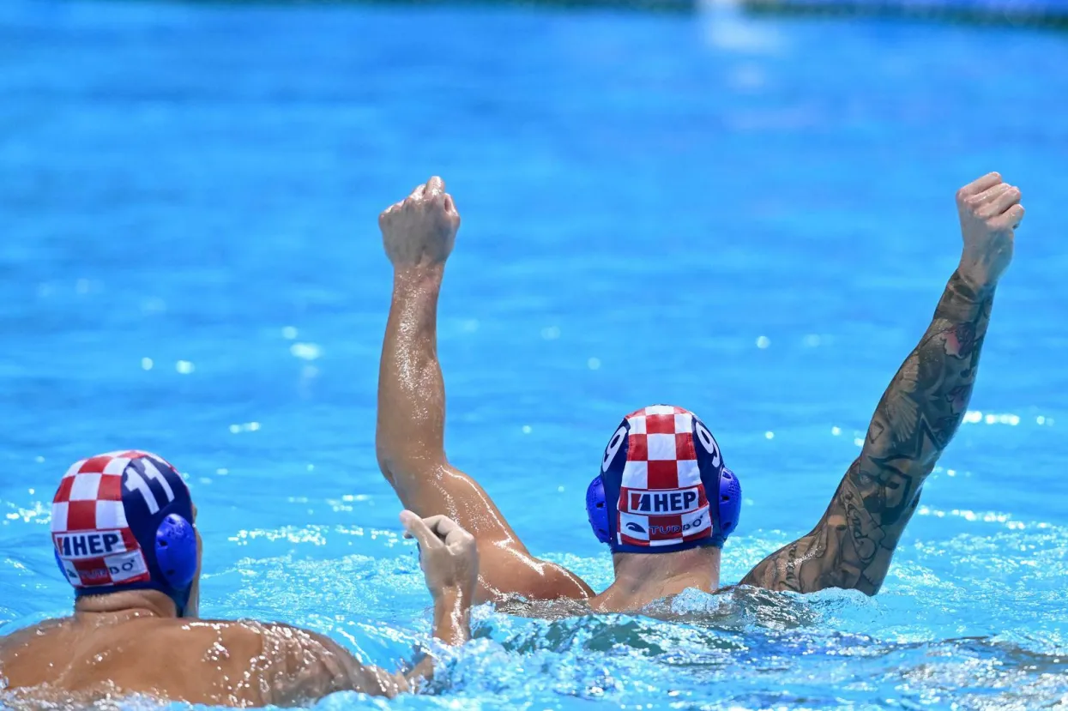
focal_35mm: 400
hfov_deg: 5.2
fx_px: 11861
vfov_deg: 3.4
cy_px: 356
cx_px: 534
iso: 4000
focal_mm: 400
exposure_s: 1/3200
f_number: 4
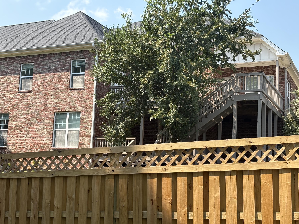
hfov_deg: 36.8
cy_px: 112
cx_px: 150
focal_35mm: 52
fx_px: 449
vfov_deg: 28.0
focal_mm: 5.96
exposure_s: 1/1048
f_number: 1.6
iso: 32
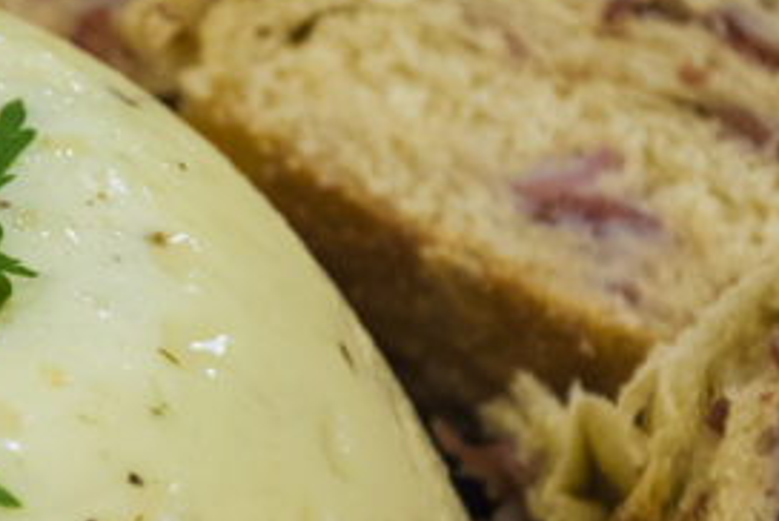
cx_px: 143
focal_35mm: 444
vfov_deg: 3.1
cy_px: 303
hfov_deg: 4.6
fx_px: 9627
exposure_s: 1/50
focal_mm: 105
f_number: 5.6
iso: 500
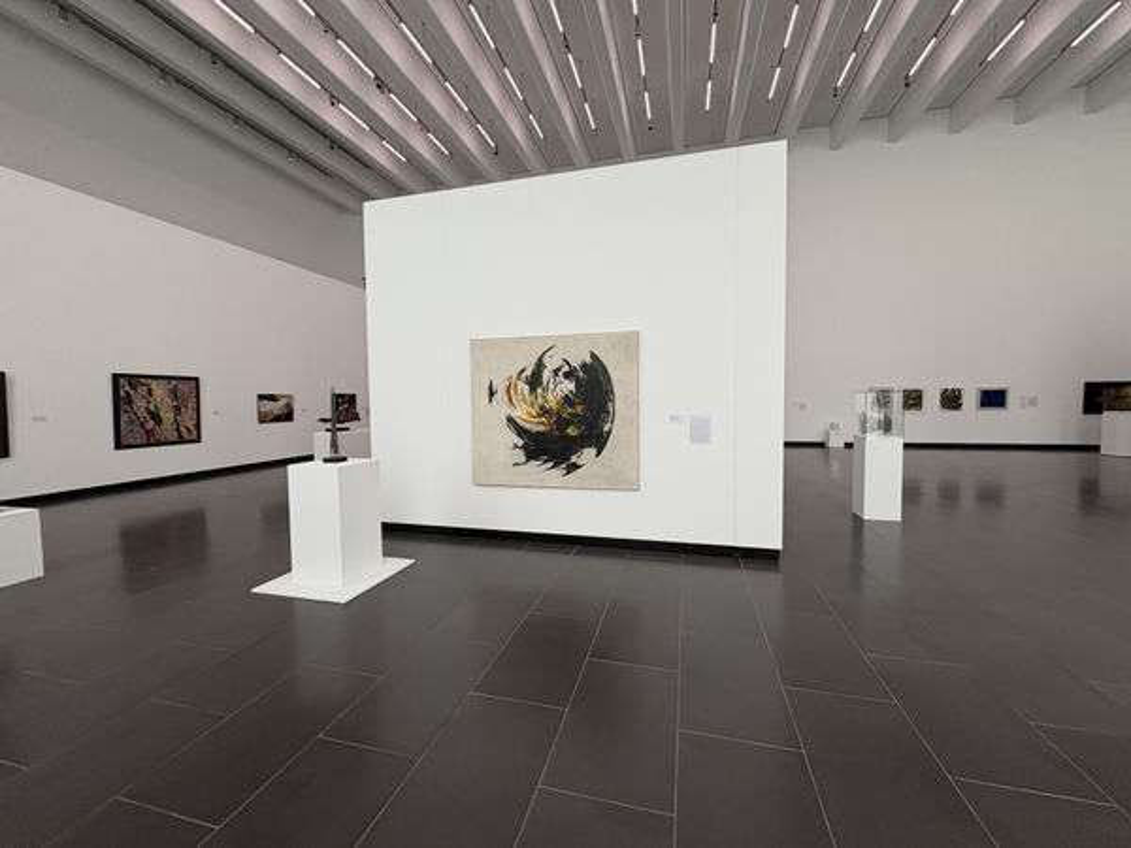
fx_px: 457
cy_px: 424
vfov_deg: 85.7
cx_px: 566
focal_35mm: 14
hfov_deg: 102.1
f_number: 2.2
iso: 200
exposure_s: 1/100
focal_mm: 2.22
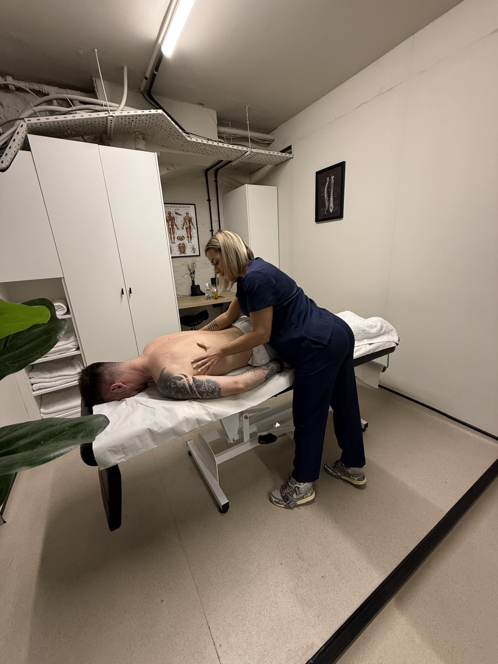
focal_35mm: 14
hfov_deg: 85.7
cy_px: 332
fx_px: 269
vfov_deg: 102.1
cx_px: 249
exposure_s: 1/50
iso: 250
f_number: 2.2
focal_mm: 2.22
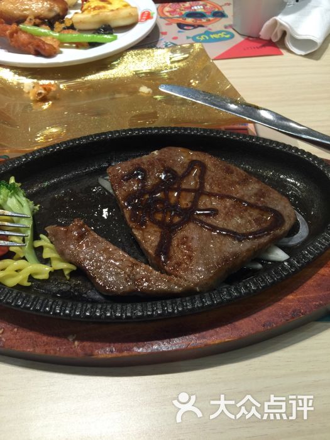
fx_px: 369
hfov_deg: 48.2
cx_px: 165
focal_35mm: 29
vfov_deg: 61.7
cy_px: 220
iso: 40
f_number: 2.2
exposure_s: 1/15
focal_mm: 4.15
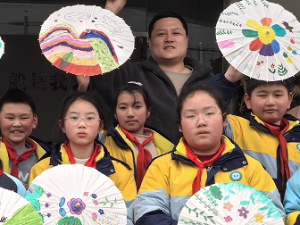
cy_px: 92
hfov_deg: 13.7
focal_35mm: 143
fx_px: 1239
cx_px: 18
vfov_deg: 10.4
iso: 50
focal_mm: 6.98
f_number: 4
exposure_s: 1/122
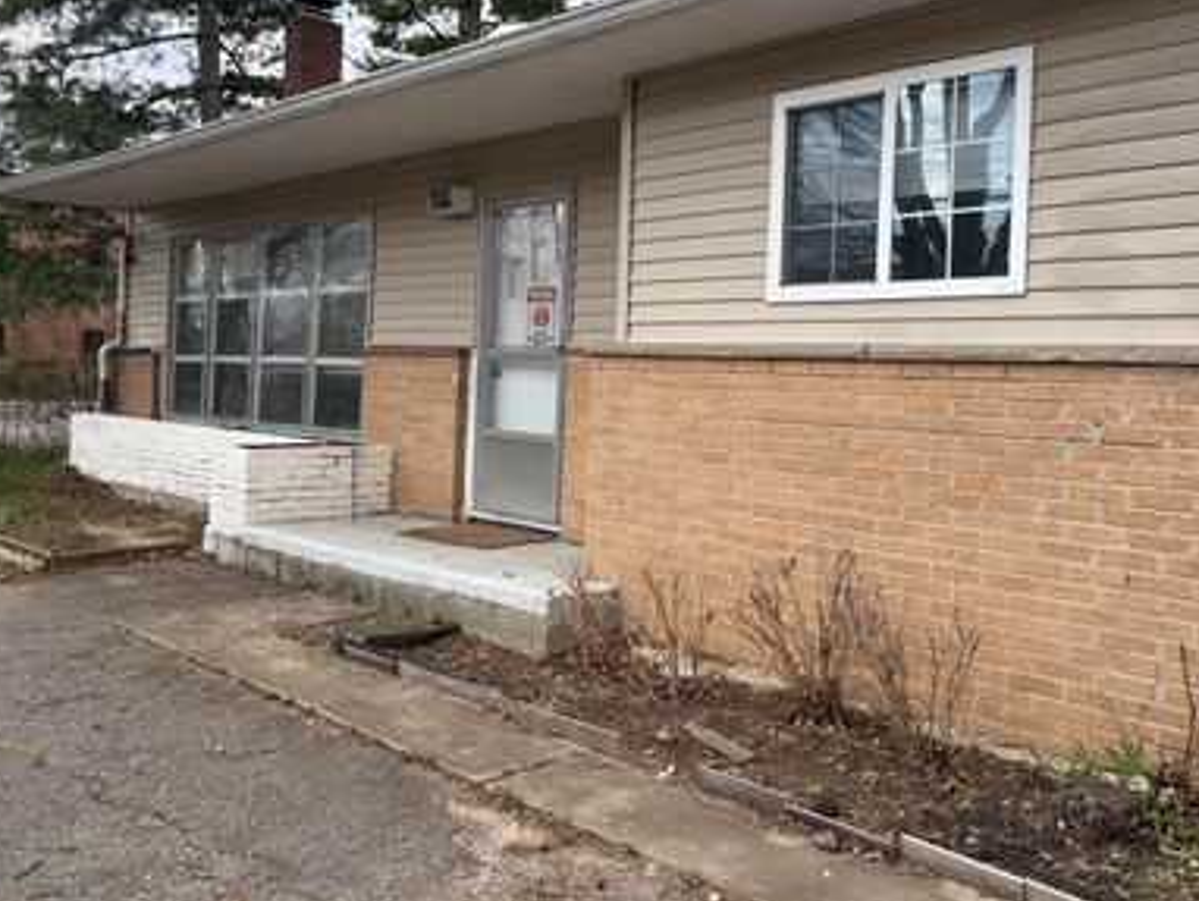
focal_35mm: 34
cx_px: 634
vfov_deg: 41.6
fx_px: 1178
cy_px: 359
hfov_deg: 53.9
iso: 64
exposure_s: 1/1667
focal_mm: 5.96
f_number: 1.6
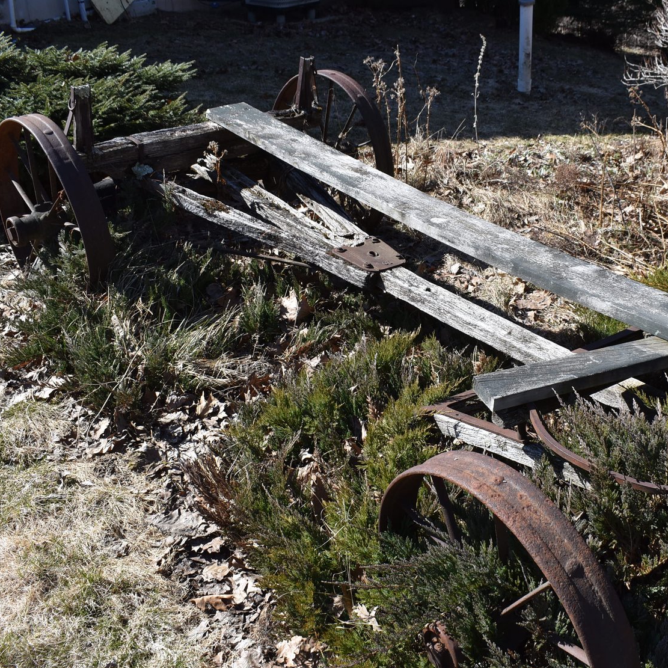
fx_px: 851
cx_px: 412
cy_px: 340
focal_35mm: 39
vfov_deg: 42.8
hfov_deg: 42.6
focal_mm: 20
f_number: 8
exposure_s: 1/250
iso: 140
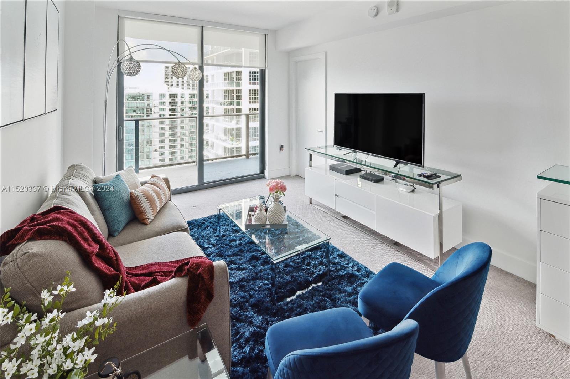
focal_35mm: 16
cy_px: 190
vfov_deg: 73.6
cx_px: 285
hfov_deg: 96.8
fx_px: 253
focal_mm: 16
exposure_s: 1/10
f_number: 16
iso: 500
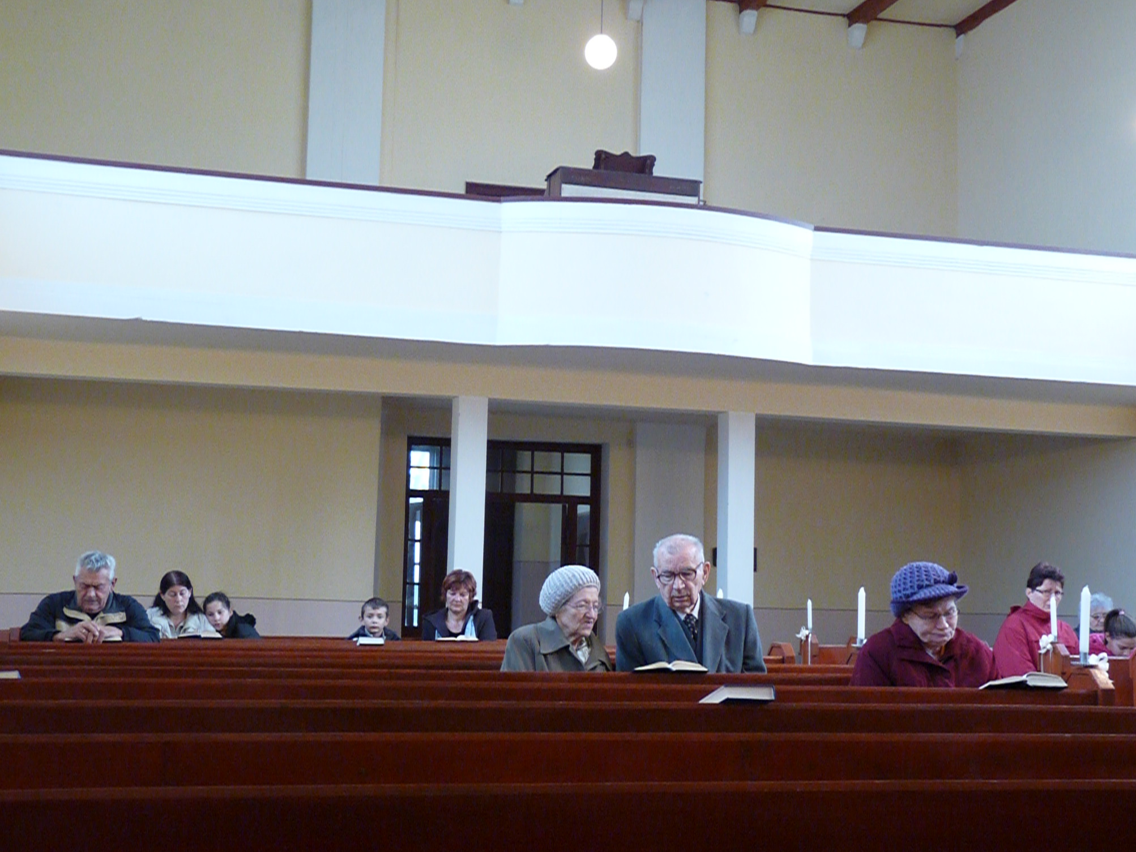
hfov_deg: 38.9
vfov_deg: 29.7
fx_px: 1608
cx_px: 562
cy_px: 432
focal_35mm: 49
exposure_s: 1/25
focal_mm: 8.5
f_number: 3.2
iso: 800
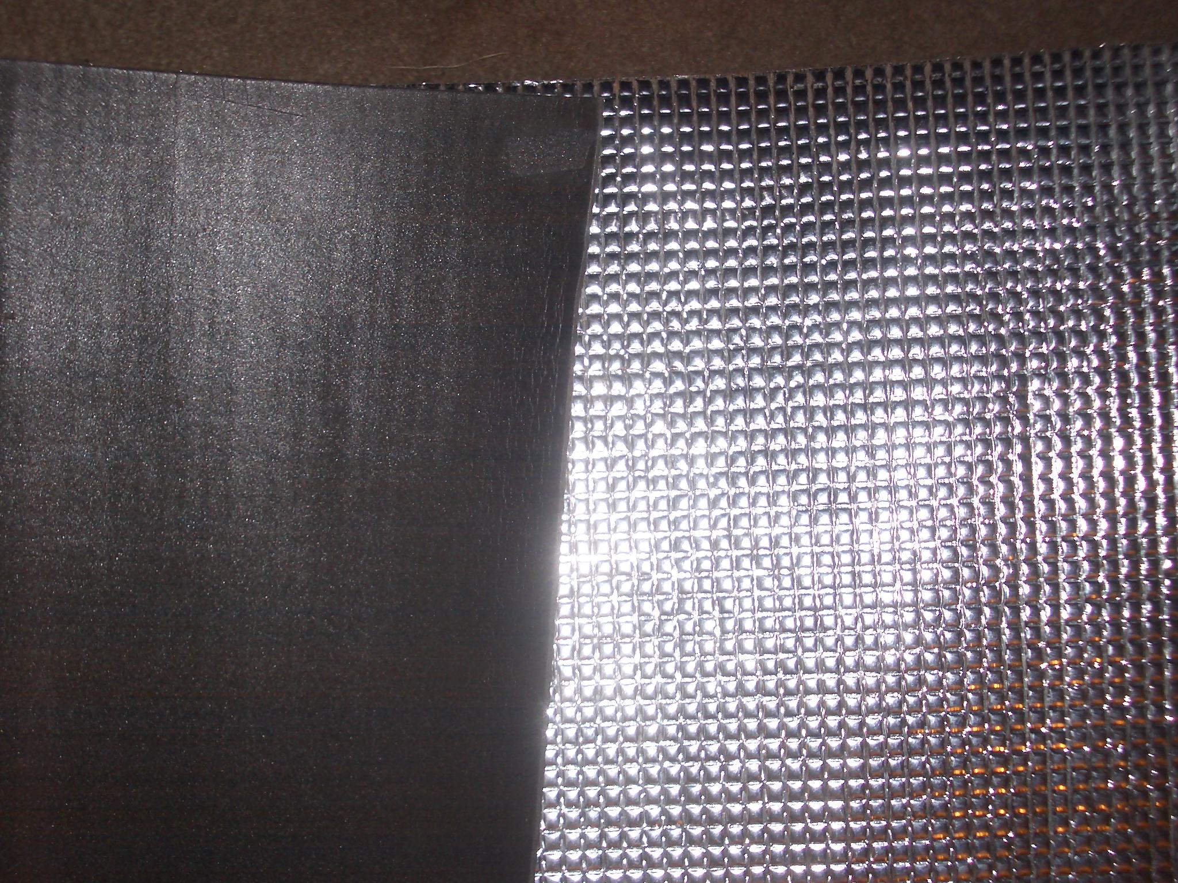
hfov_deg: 38.9
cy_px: 442
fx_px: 1667
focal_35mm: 49
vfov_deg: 29.7
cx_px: 589
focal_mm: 8.2
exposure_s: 1/40
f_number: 3.1
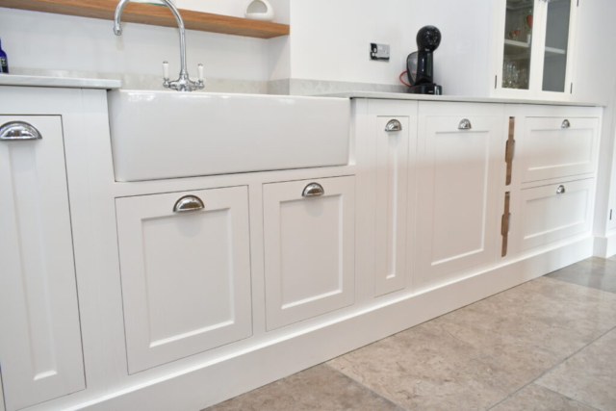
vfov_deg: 48.0
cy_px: 206
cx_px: 308
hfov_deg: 67.4
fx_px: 462
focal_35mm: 27
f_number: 5.6
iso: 320
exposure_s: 1/30
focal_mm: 18
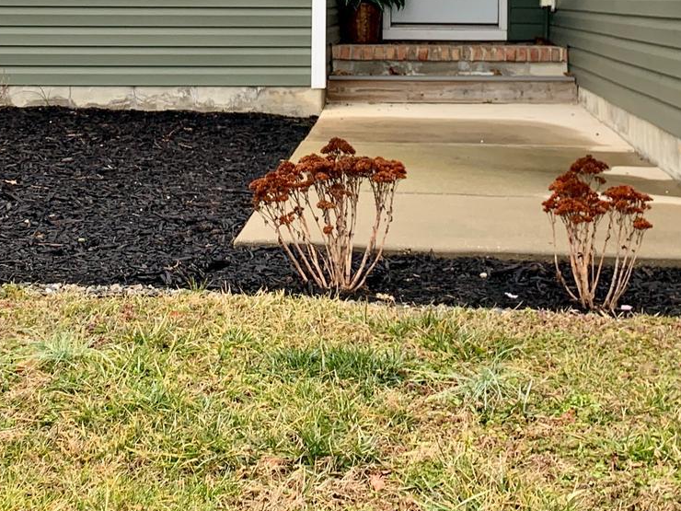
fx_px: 1416
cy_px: -123
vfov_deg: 19.1
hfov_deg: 27.0
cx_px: 384
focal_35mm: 72
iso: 25
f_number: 1.8
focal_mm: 4.25
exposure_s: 1/126
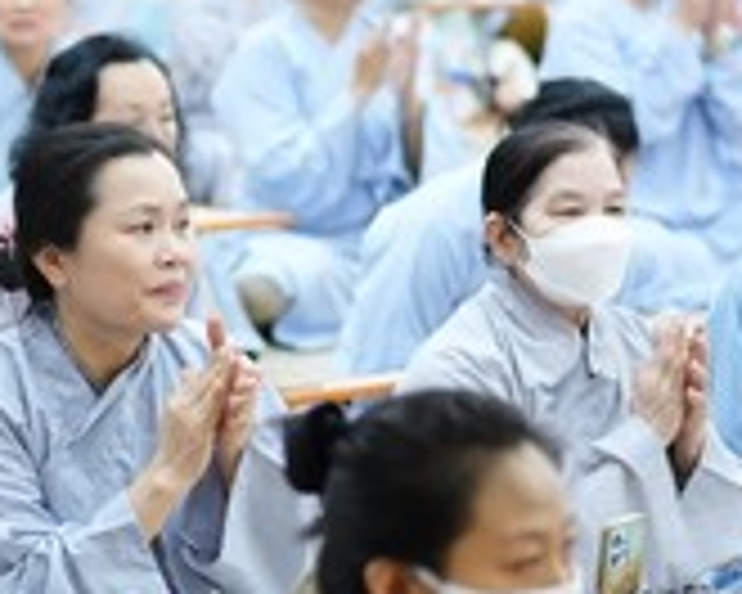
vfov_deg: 7.6
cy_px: 349
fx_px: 4458
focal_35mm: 203
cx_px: 139
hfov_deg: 9.5
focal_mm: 55
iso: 3200
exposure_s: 1/200
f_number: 1.8
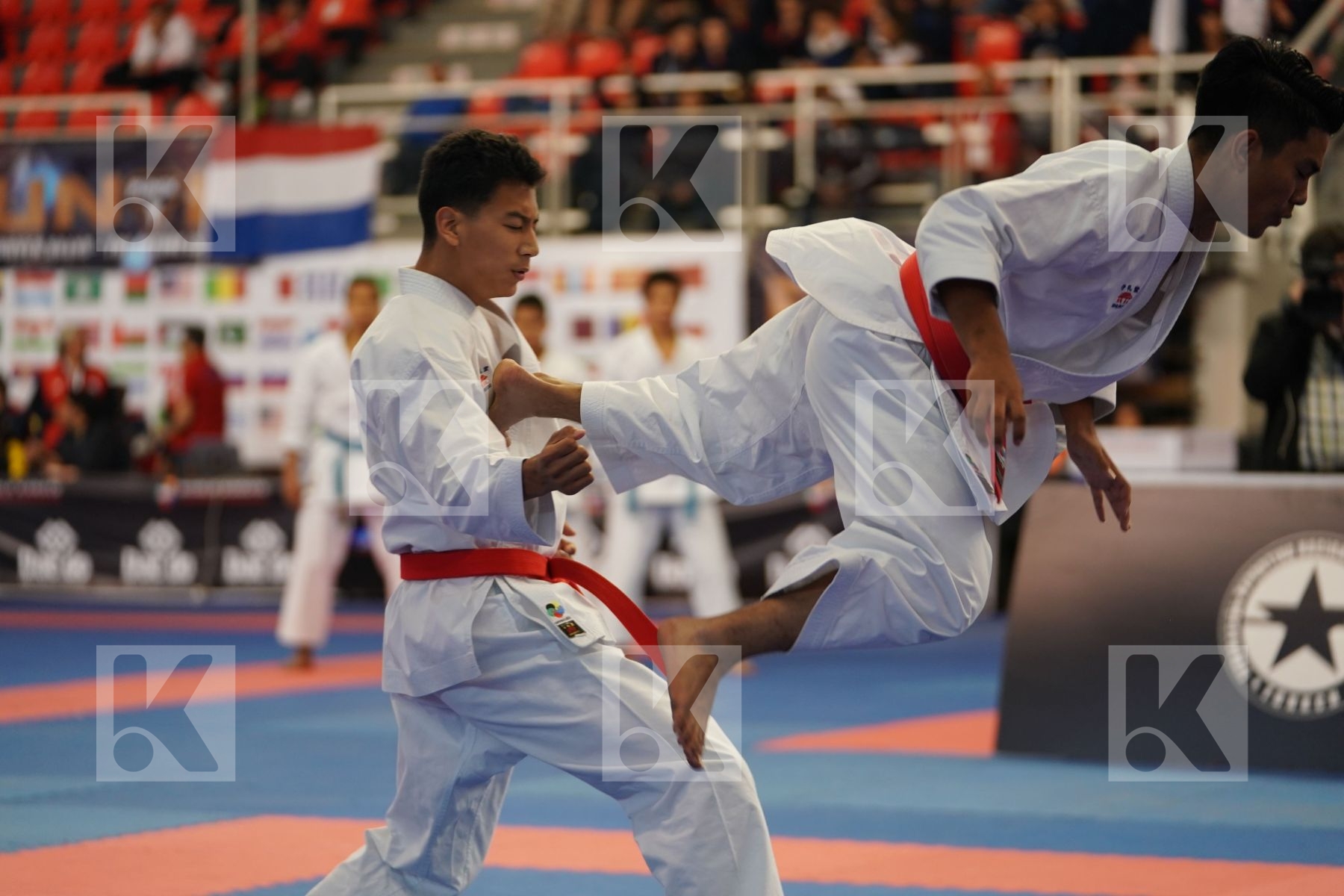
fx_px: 4704
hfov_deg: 16.3
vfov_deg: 10.9
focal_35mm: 126
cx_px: 672
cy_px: 448
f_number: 2.8
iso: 1250
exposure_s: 1/500
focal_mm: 126
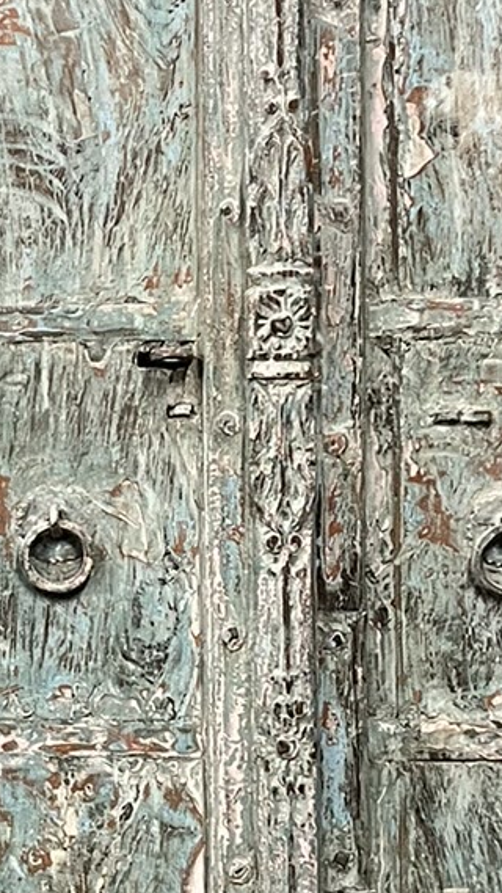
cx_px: -232
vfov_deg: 20.9
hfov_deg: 11.4
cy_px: 521
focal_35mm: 102
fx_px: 2414
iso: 400
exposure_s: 1/60
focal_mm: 5.1
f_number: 1.6
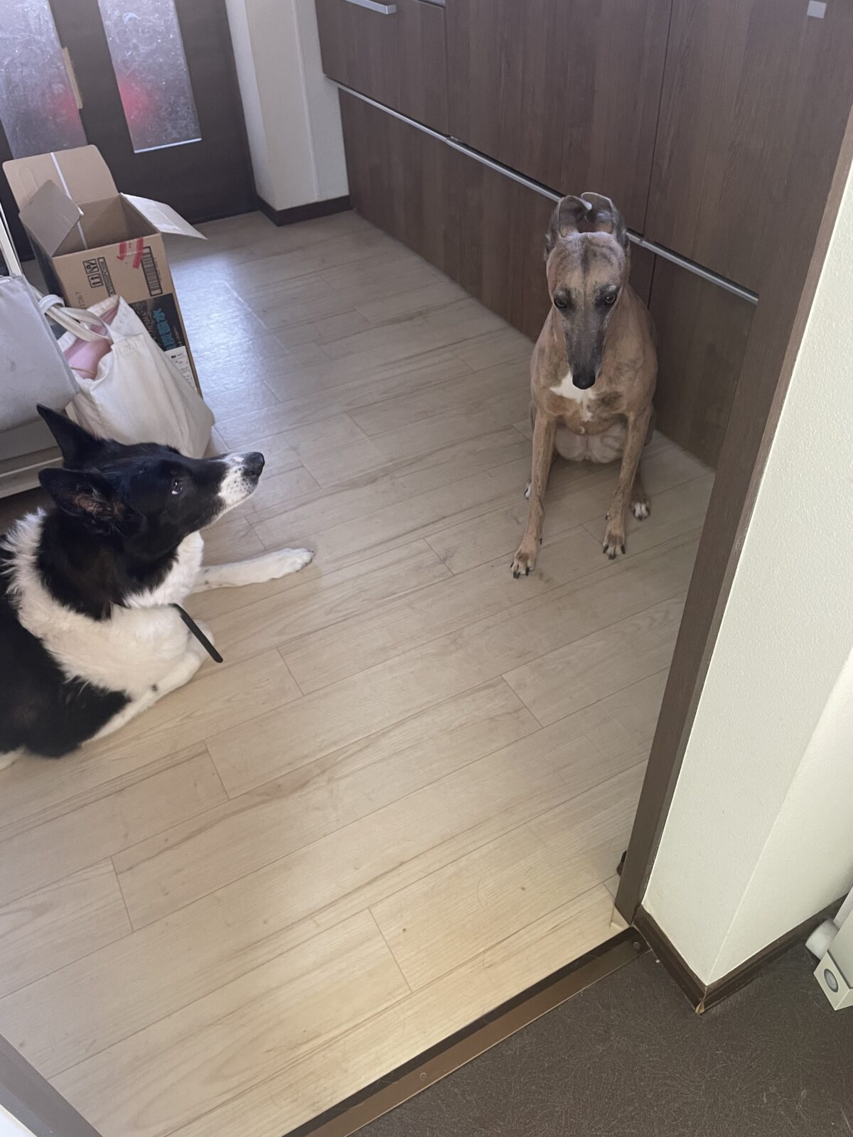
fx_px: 854
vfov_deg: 67.3
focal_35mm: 26
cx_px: 426
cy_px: 568
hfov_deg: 53.1
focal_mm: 4.2
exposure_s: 1/60
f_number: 1.6
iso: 200
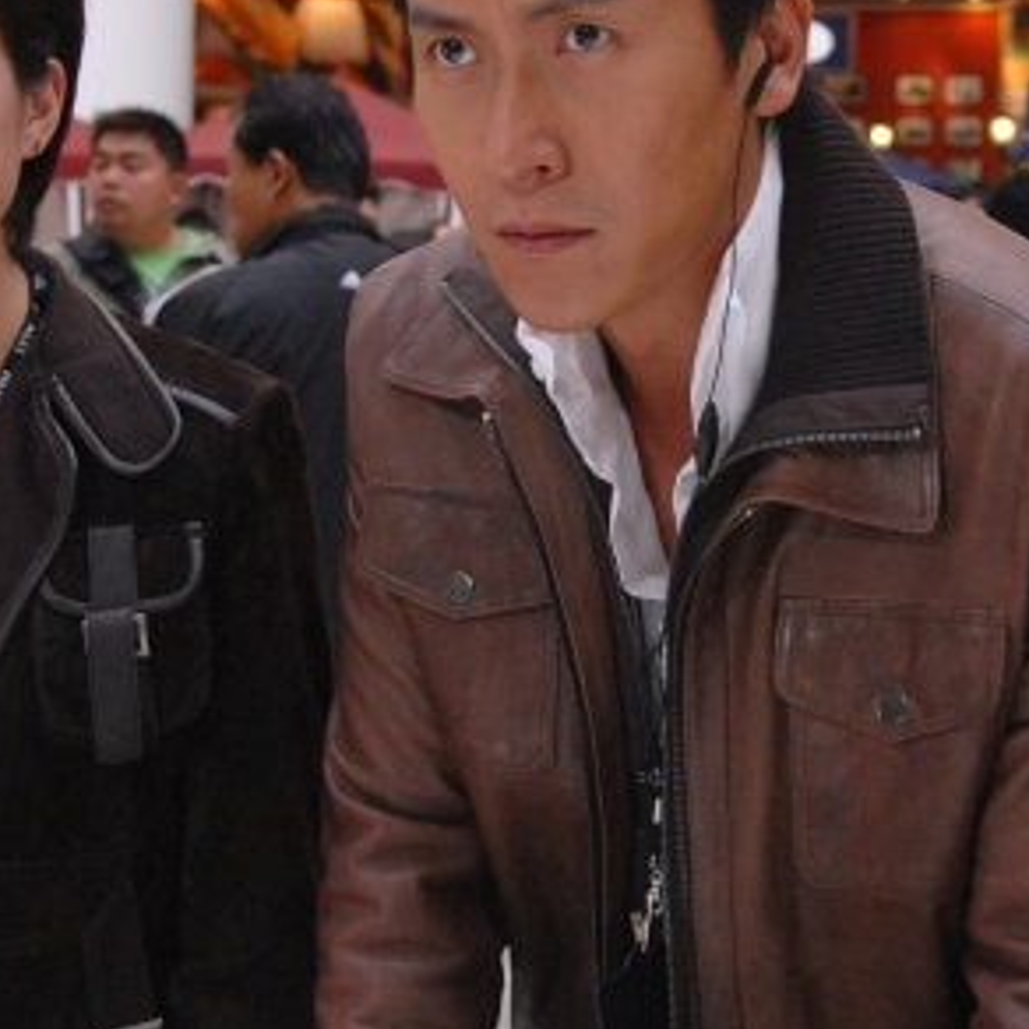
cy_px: 409
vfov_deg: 23.0
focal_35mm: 75
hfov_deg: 22.9
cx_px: 721
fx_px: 2525
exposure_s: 1/100
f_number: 4
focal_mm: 23
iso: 800
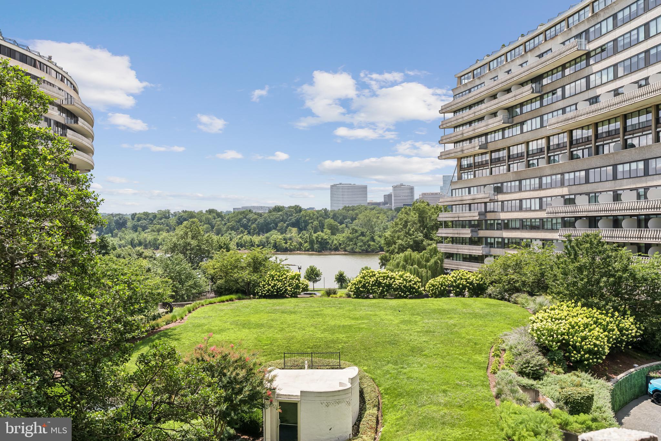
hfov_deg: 60.3
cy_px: 220
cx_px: 330
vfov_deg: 42.4
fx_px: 569
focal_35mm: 31
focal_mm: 31
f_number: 9
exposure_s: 1/125
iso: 80
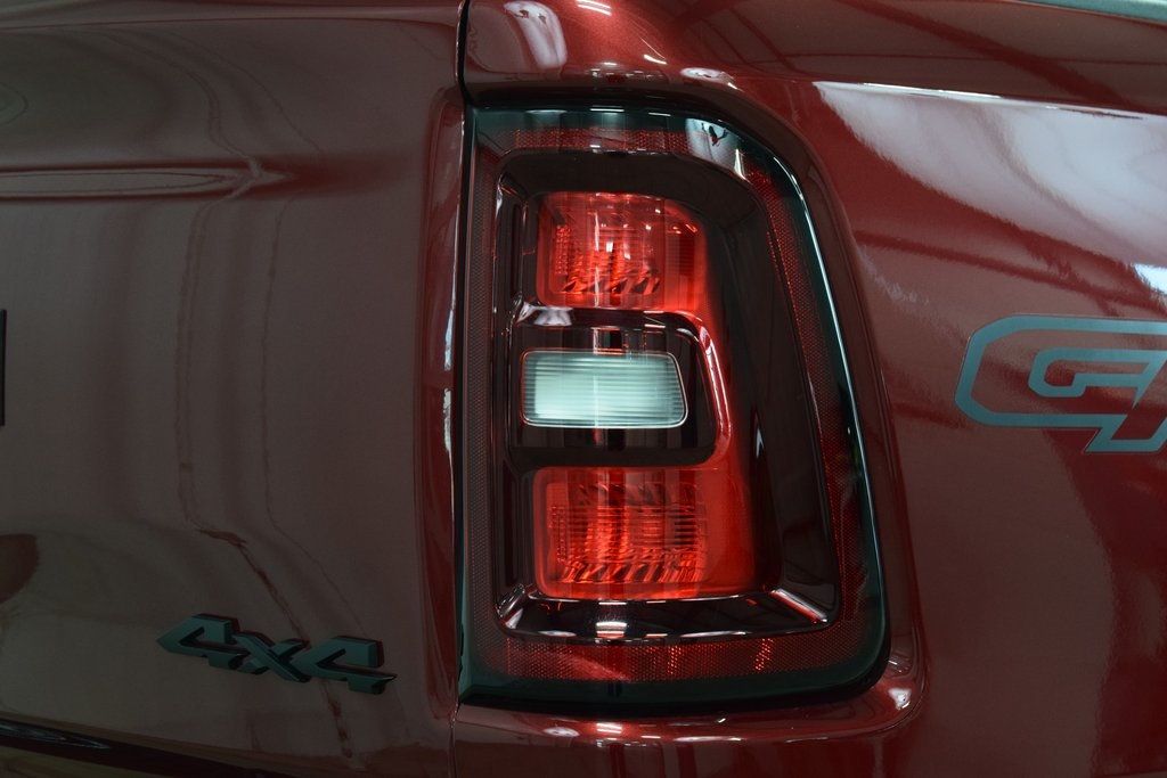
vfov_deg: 16.3
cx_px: 584
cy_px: 389
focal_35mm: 84
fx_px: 2723
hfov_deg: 24.2
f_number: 7.1
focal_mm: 56
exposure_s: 1/30
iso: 1600
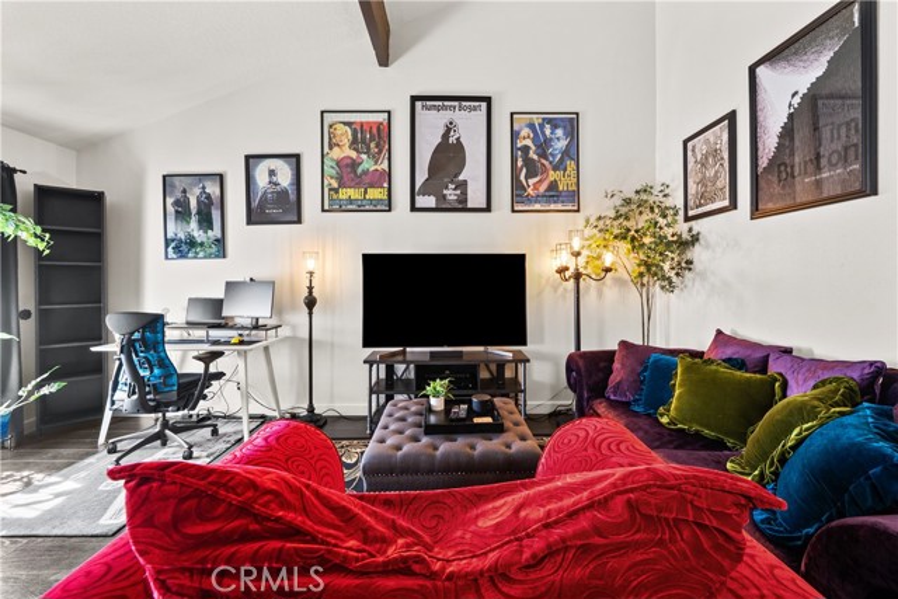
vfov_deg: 81.2
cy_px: 300
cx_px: 449
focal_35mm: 14
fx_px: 349
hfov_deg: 104.2
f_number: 10
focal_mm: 14
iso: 100
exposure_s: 3.2
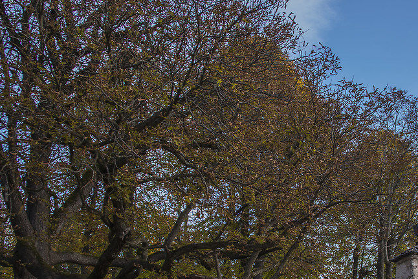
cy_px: 202
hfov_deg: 37.4
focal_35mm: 52
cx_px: 303
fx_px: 604
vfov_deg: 25.7
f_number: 3.5
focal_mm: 28
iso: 50
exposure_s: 1/50
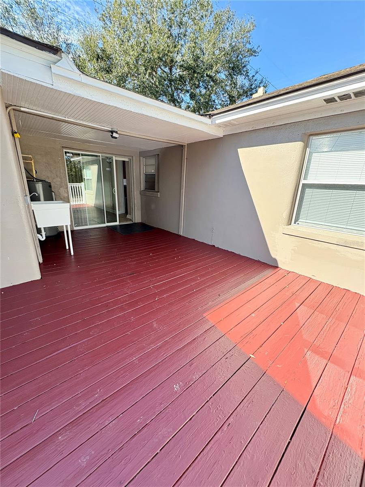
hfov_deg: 85.7
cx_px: 182
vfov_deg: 102.1
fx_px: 197
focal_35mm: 14
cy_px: 244
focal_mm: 2.22
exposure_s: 1/180
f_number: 2.2
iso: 64
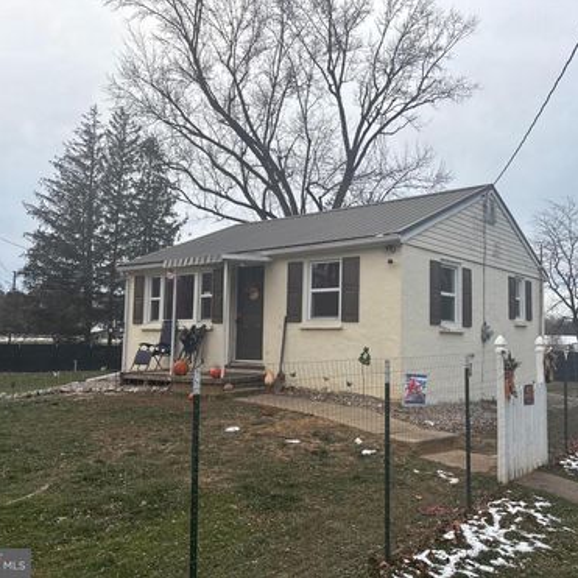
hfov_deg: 52.4
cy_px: 287
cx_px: 326
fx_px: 586
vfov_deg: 52.5
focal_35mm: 31
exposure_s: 1/121
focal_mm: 5.96
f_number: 1.6
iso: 50
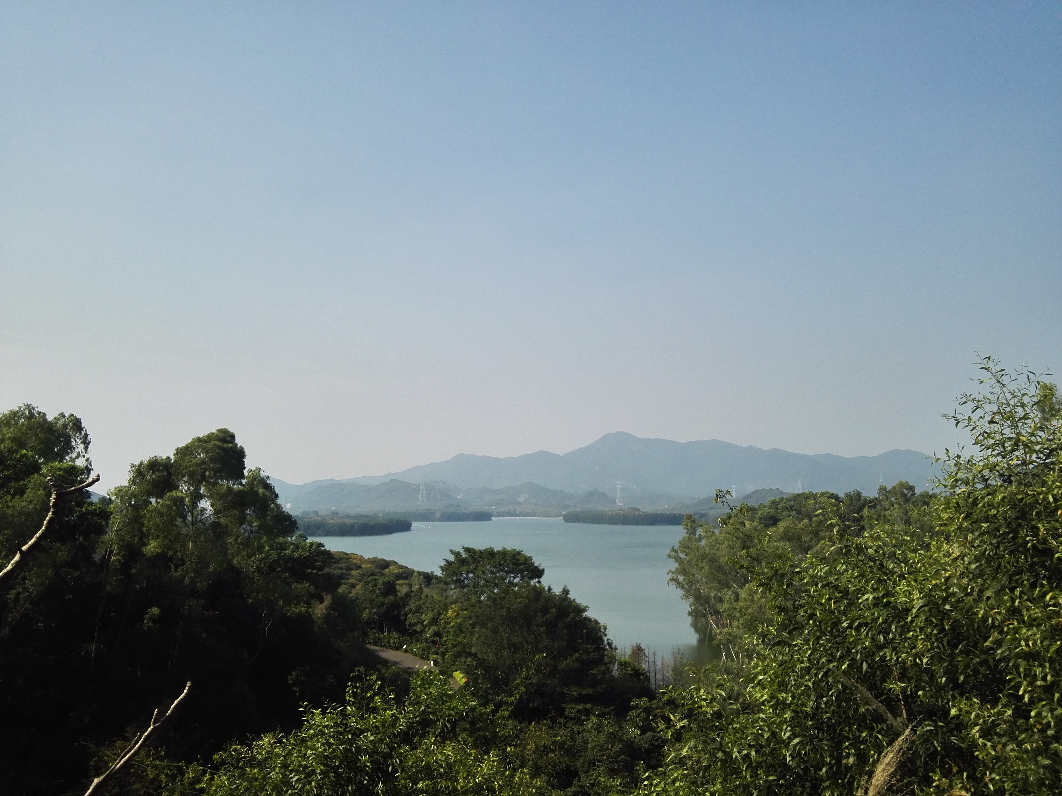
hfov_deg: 61.7
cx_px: 531
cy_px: 398
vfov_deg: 48.2
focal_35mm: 29
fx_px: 890
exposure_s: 1/2857
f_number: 2
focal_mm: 3.8
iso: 100
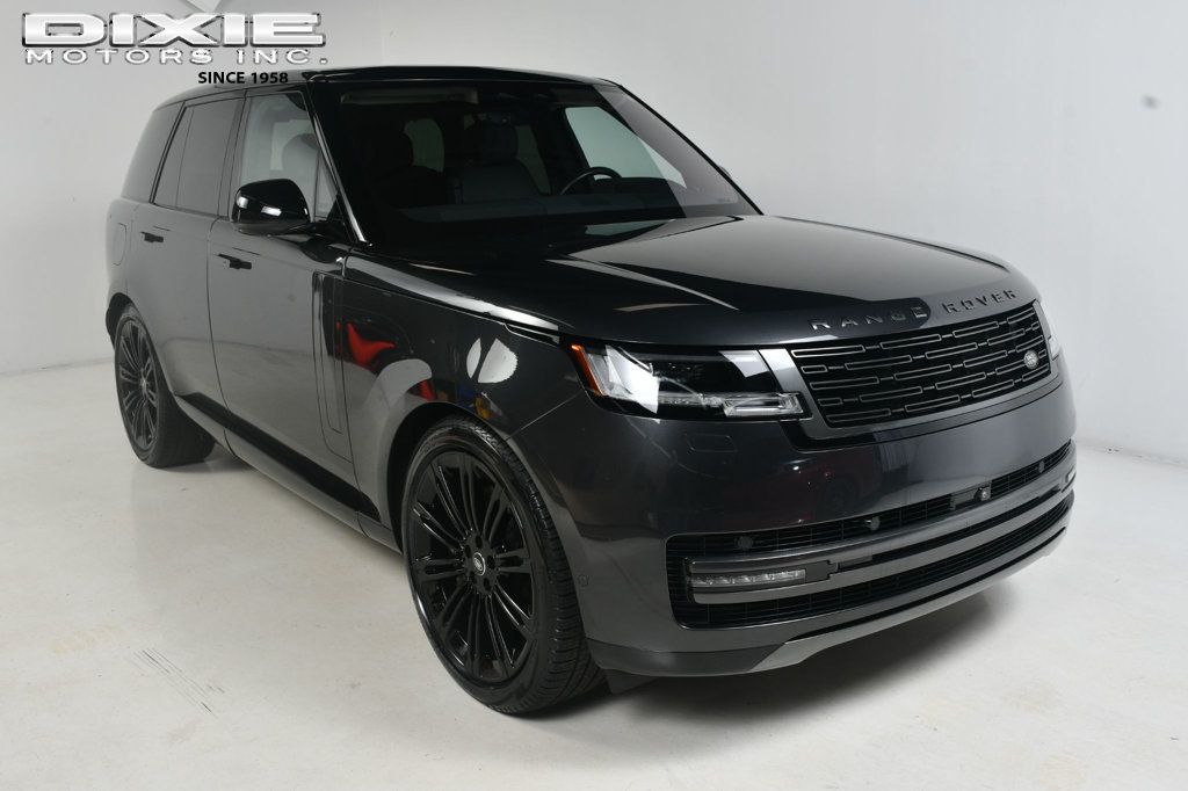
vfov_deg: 38.9
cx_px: 594
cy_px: 396
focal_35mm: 34
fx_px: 1122
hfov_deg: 55.8
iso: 100
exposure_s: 1/160
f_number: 11
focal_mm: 23
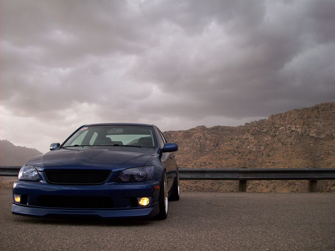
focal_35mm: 37
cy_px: 126
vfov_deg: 38.7
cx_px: 168
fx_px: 358
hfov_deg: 50.1
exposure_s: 1/397
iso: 80
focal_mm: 6.2
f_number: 2.8
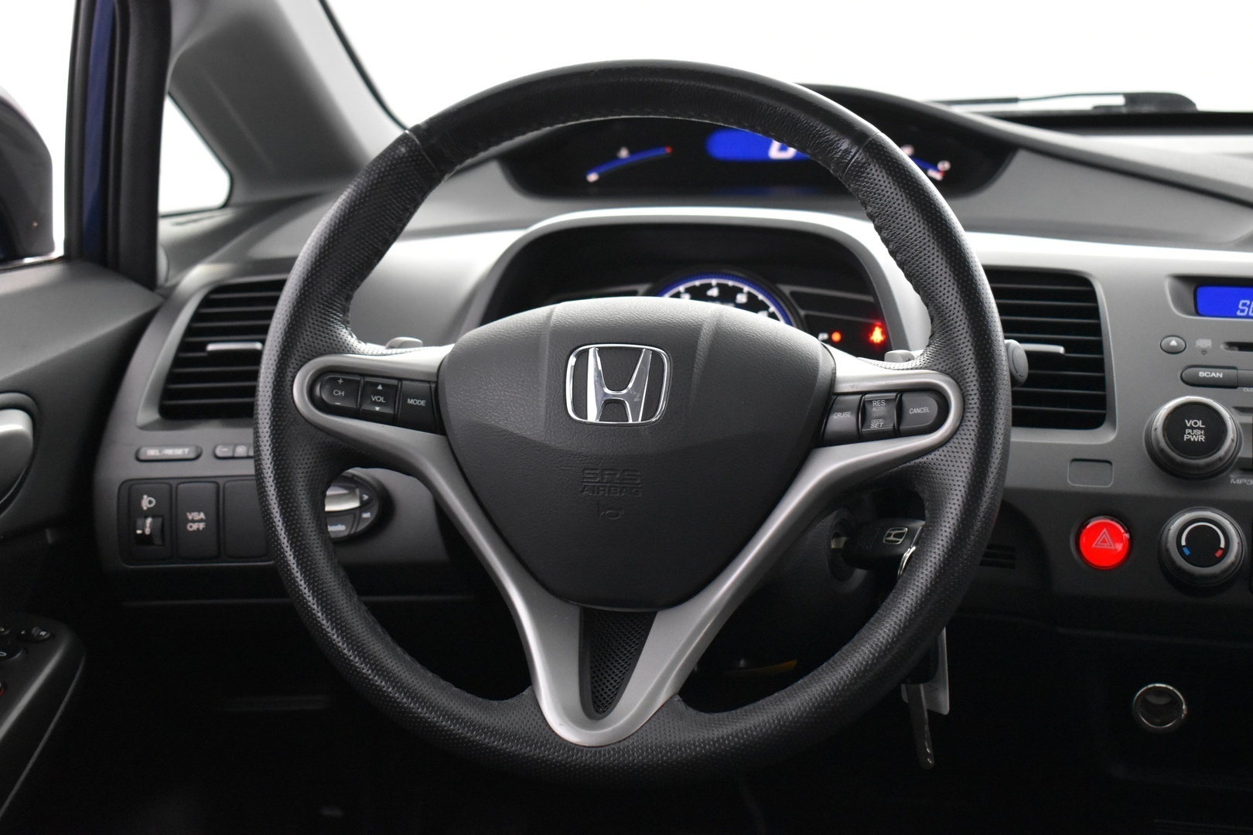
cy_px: 418
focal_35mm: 51
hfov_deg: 38.9
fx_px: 1775
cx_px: 626
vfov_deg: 26.5
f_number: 4.5
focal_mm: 34
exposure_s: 1/20
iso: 3200
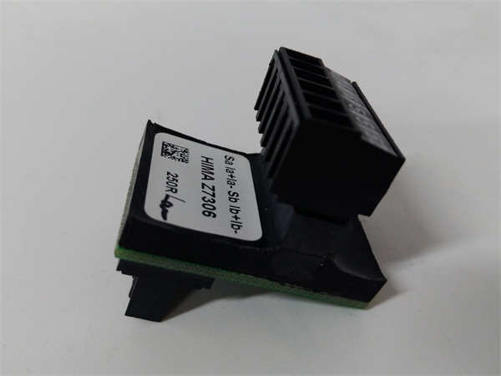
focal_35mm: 27
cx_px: 250
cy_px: 188
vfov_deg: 51.4
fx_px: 391
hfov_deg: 65.3
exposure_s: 1/33
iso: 331
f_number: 2
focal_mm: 3.79
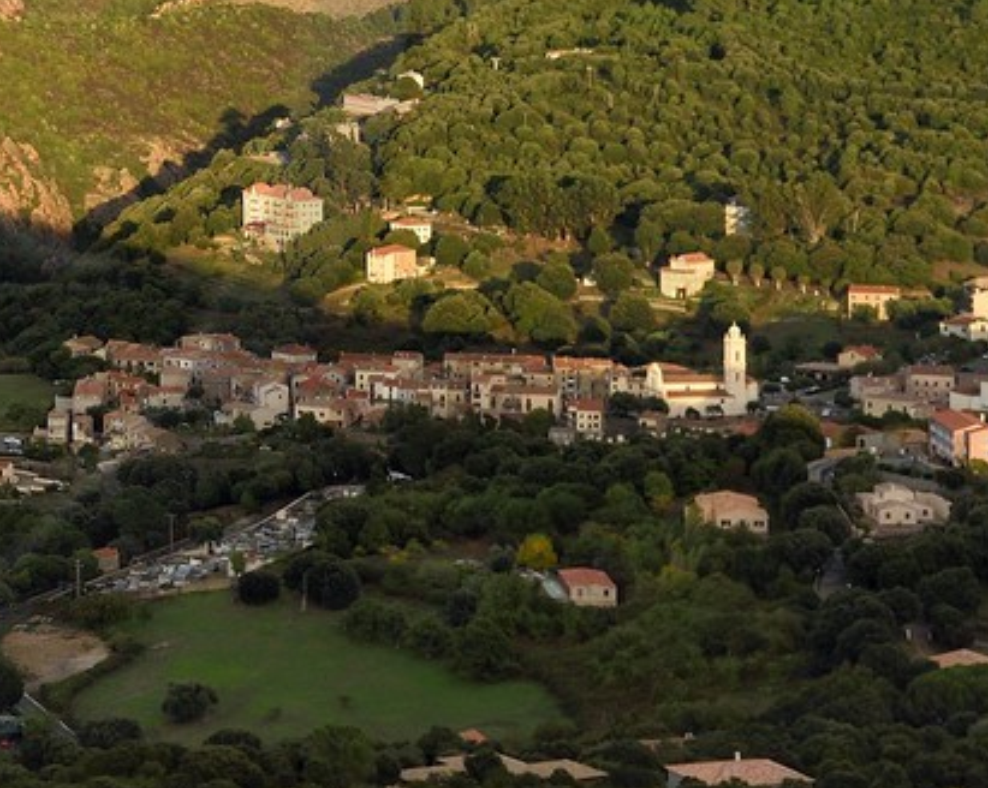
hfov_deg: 13.9
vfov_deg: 11.8
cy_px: -108
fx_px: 3739
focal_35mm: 128
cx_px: -577
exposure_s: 1/250
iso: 200
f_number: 6.3
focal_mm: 35
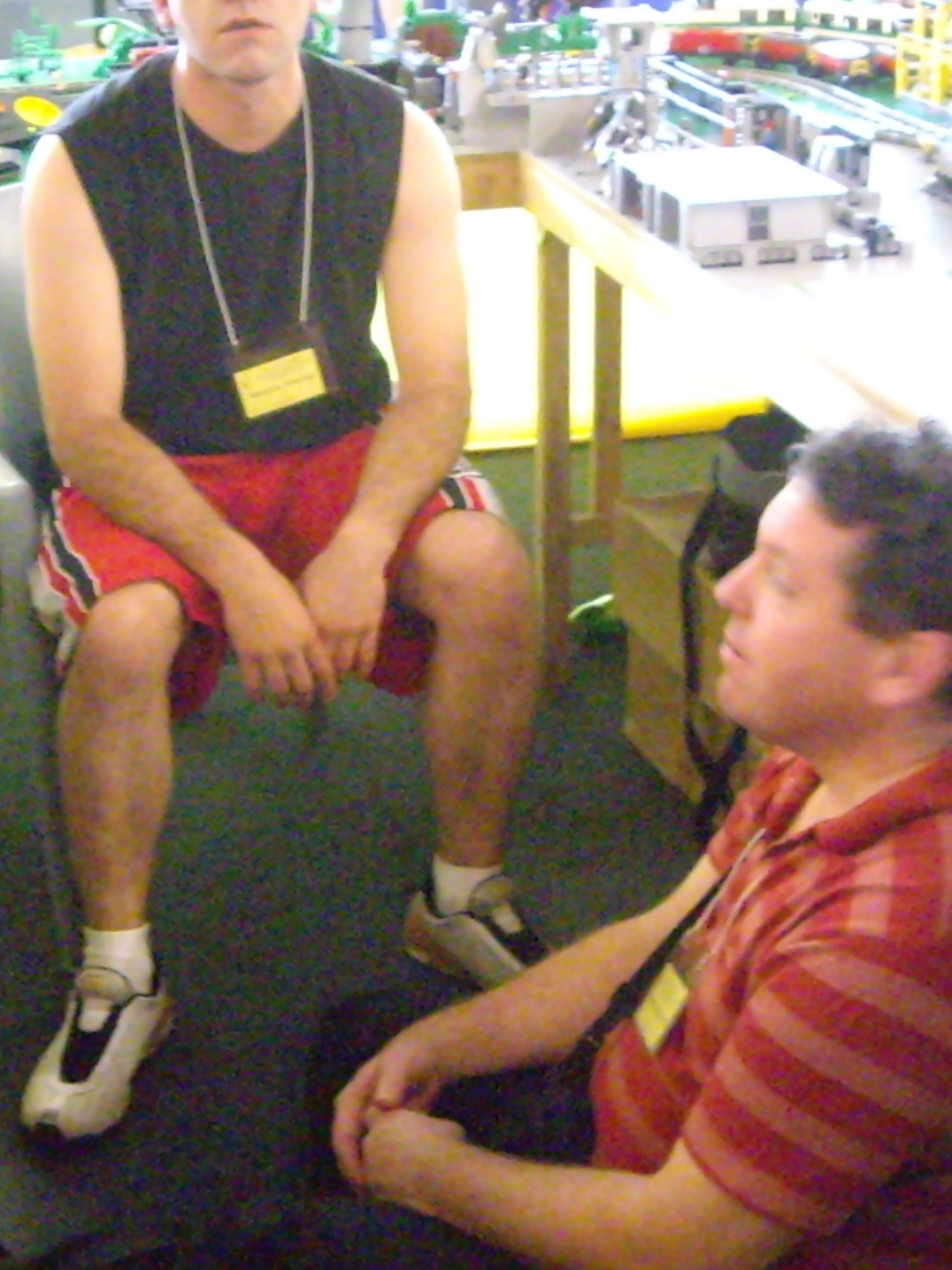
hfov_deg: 24.0
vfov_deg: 31.6
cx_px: 384
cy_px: 545
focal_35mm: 61
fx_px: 2237
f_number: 2.7
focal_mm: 6.2
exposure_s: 1/30
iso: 1600
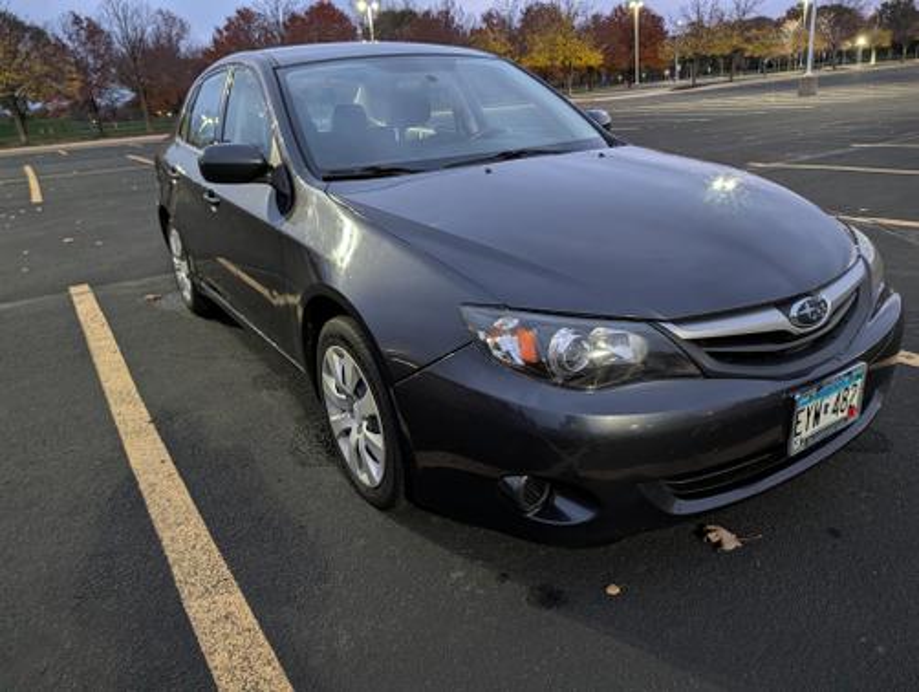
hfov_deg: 71.5
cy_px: 346
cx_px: 460
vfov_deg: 56.9
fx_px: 638
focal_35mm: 24
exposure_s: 1/24
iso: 391
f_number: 1.68
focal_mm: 6.9
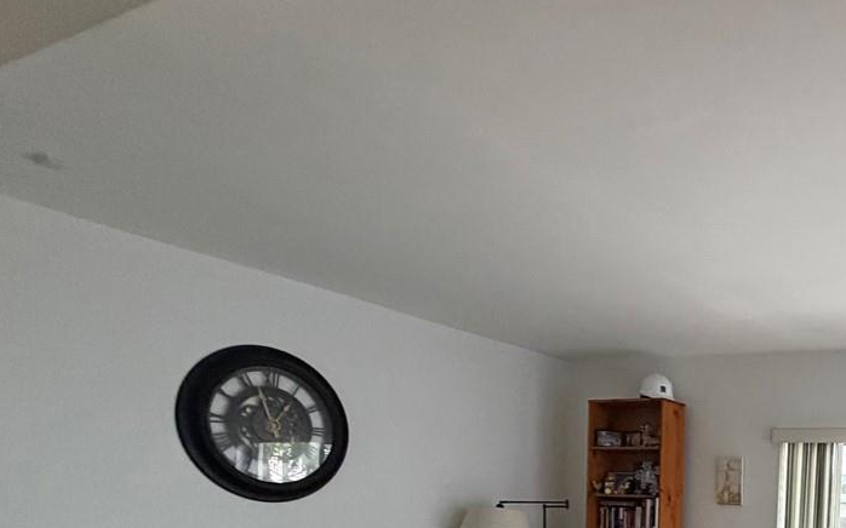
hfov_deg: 46.3
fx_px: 784
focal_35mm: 34
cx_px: 869
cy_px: 581
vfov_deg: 32.7
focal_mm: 2.22
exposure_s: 1/60
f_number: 2.2
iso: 400
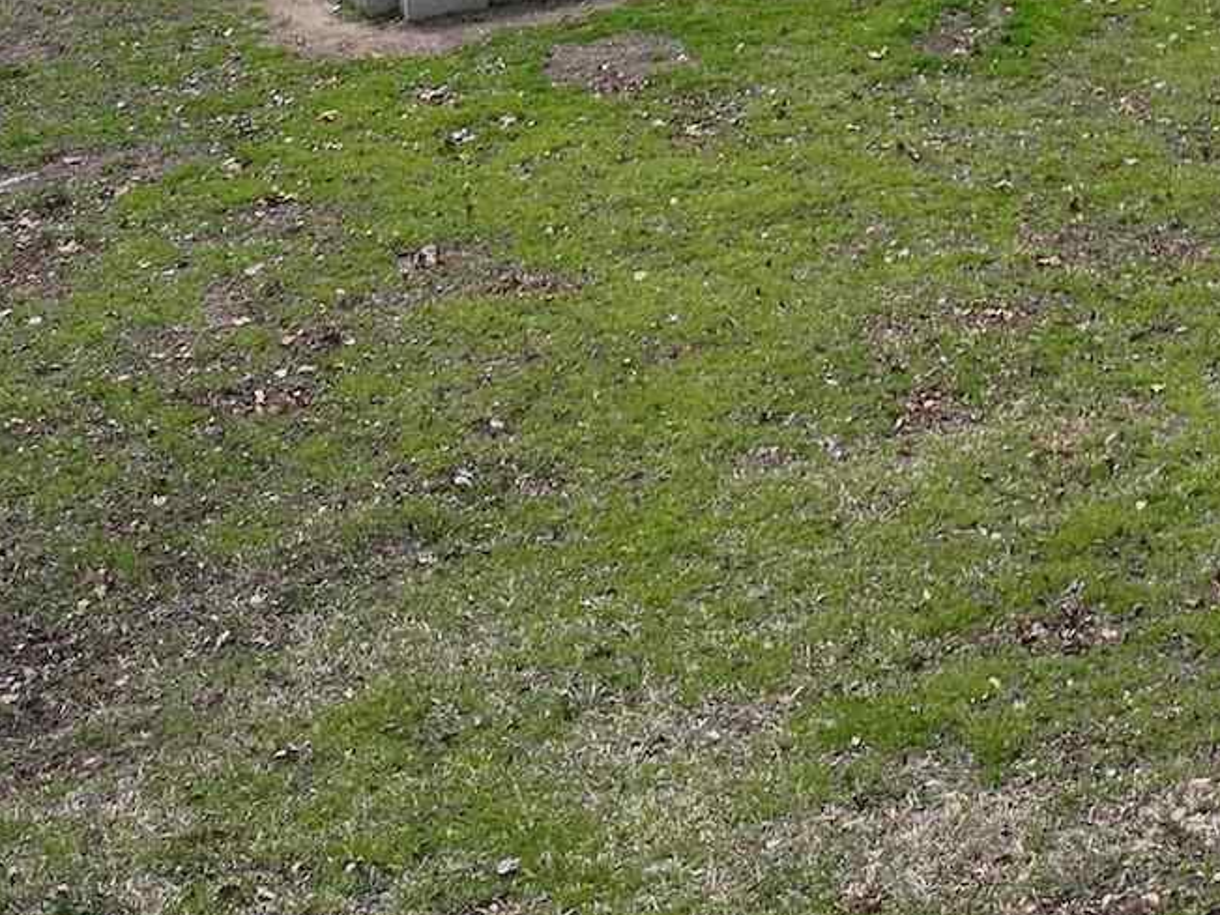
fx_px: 3242
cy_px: -777
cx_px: 1274
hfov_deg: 20.5
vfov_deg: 14.1
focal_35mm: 92
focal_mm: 12.29
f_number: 2.8
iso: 220
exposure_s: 1/4000
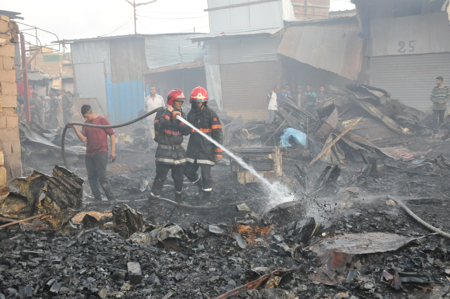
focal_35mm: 45
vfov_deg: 29.8
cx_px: 225
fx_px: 562
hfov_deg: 43.7
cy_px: 150
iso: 1100
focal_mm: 30
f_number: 6.7
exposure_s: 1/250
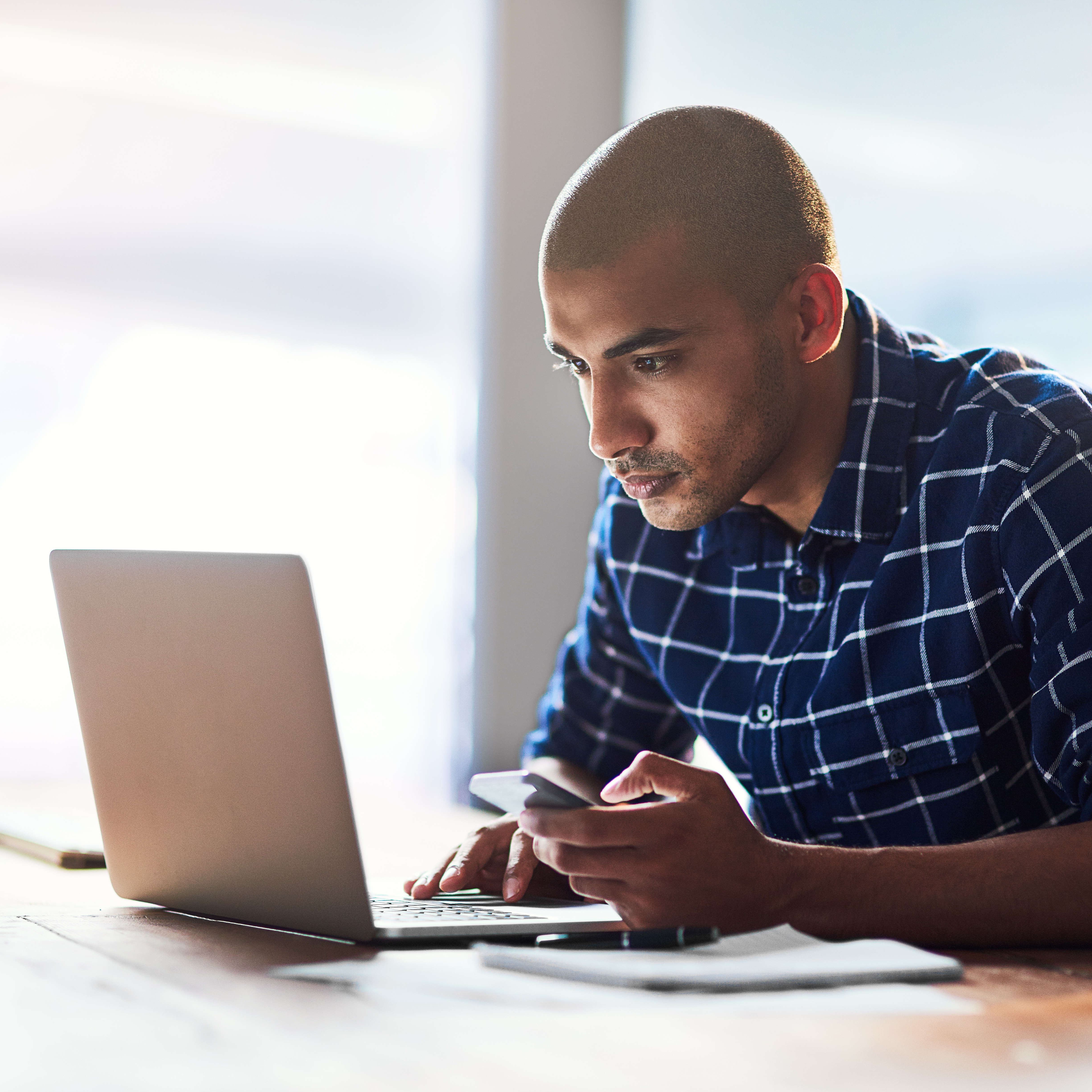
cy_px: 545
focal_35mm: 109
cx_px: 647
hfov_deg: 16.0
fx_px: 3890
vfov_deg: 16.0
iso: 400
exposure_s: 1/200
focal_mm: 85
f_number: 1.8
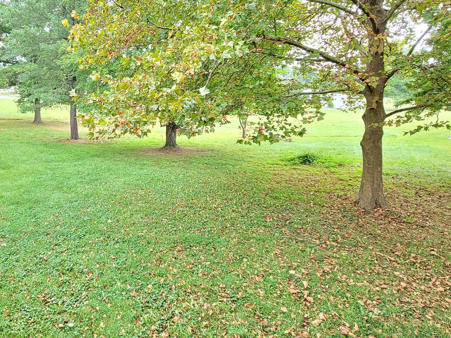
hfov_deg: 70.5
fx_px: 300
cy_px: 116
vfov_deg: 57.7
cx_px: 130
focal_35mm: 23
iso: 80
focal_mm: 2.2
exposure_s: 1/120
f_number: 2.2
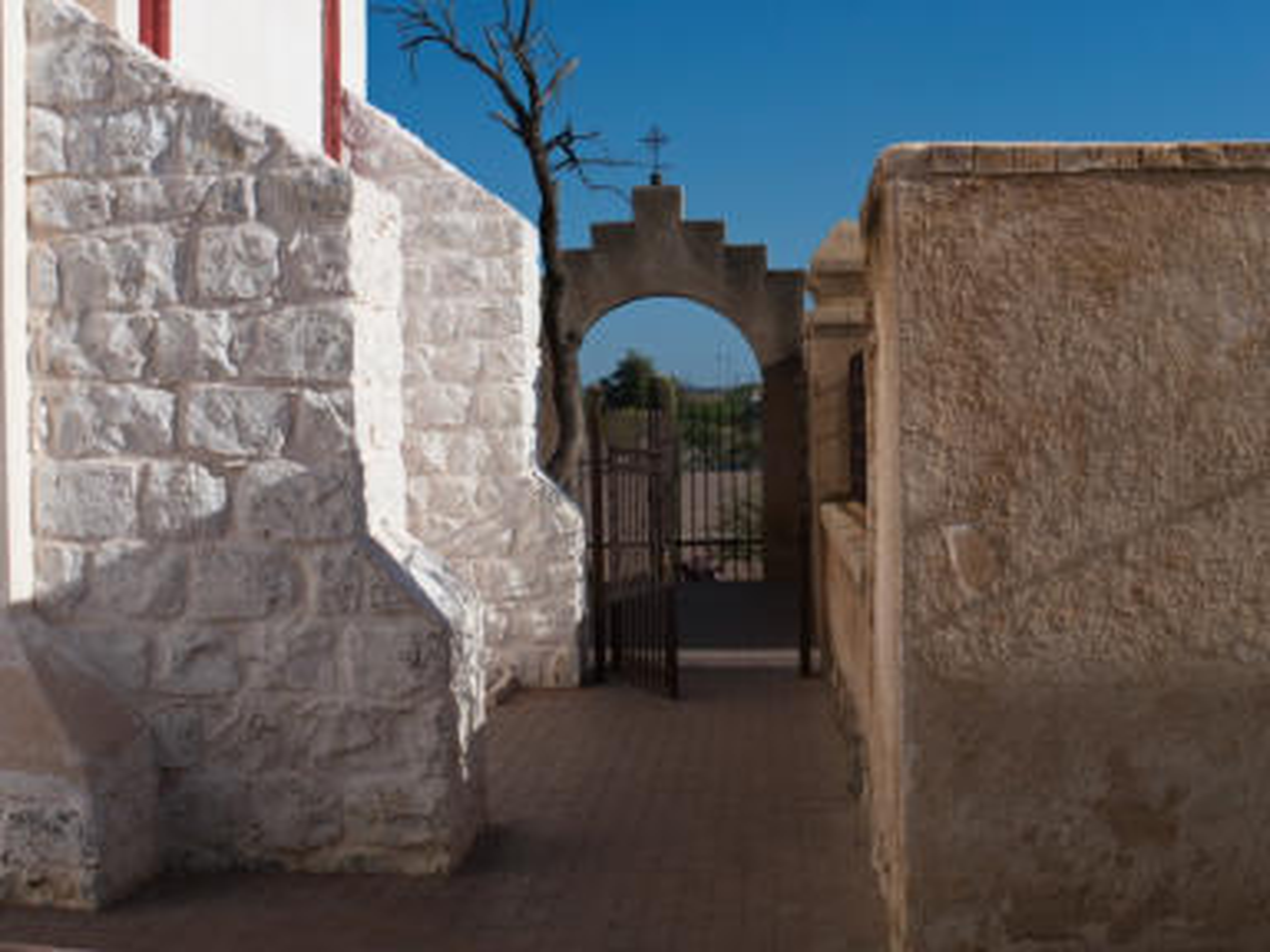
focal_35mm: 56
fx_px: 2055
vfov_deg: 26.1
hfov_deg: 34.3
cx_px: 635
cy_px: 476
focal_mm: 28
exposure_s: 1/640
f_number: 11
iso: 250
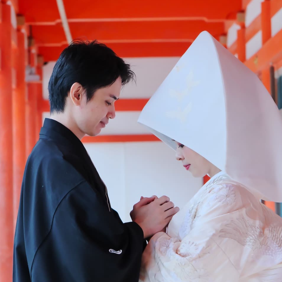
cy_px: 140
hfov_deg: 11.3
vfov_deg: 11.3
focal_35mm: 154
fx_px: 1419
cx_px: 151
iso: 3200
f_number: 5
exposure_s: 1/100
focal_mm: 80
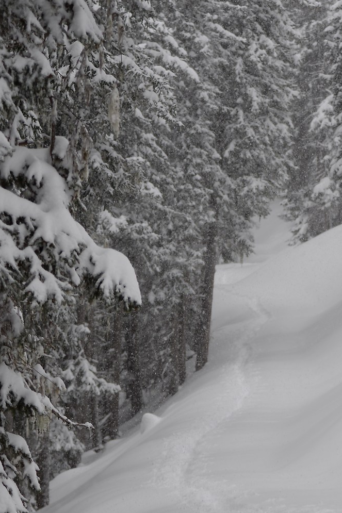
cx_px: 316
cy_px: 379
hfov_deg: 7.1
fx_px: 2751
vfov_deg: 10.6
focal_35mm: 193
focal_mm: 80
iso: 100
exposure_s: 1/200
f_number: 4.5
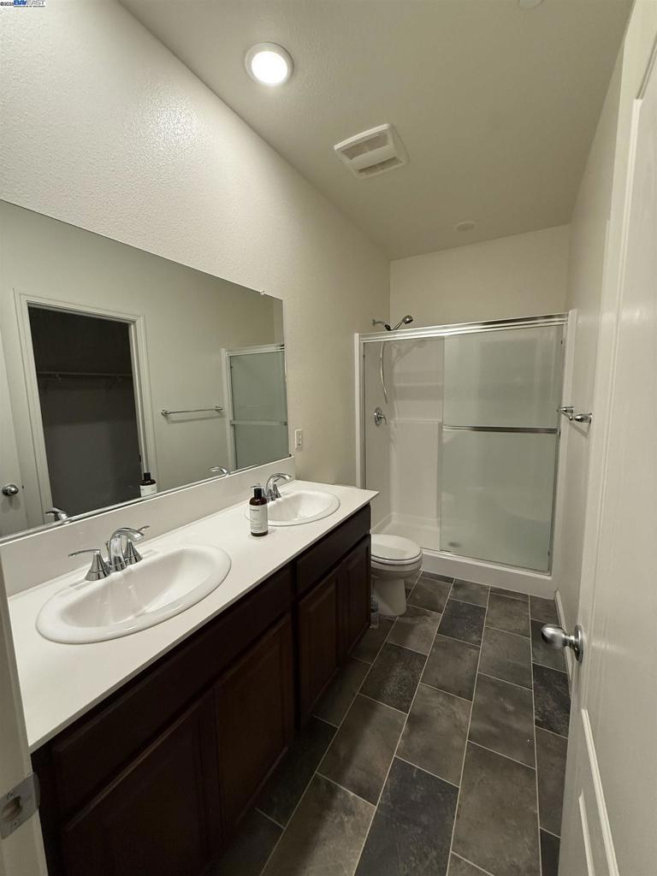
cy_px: 438
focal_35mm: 14
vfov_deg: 102.1
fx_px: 354
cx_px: 328
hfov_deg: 85.7
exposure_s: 1/120
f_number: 2.2
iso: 320
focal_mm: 2.22
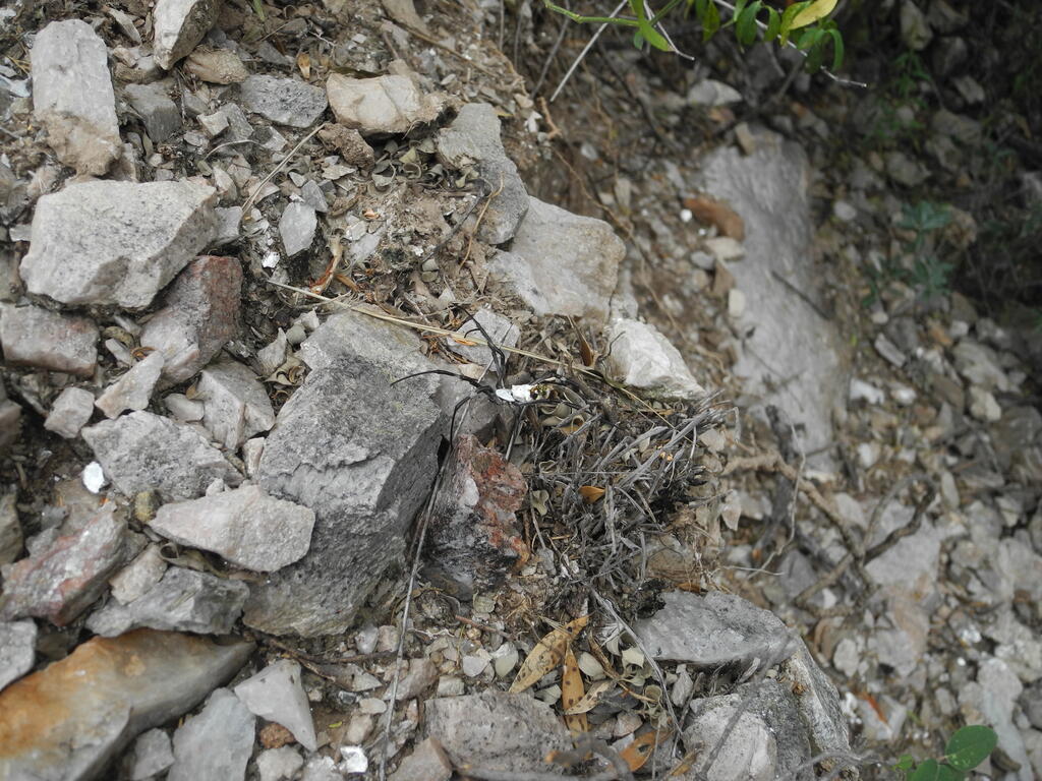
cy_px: 390
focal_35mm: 28
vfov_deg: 49.7
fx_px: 843
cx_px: 521
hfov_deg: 63.4
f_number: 2.8
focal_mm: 6
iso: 100
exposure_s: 1/160
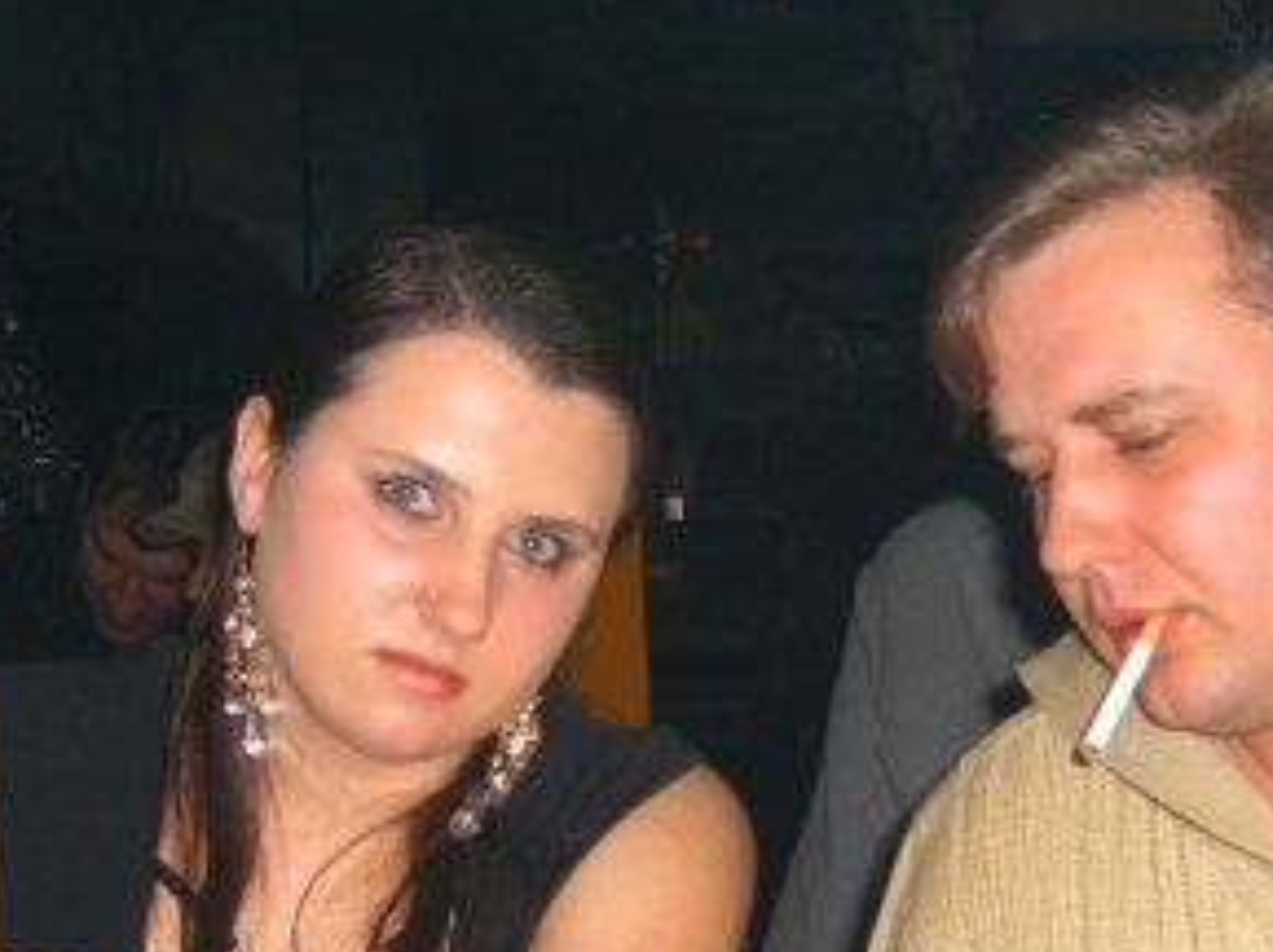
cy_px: 727
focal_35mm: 79
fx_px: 2902
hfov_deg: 24.7
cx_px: 775
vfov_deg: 18.5
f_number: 2.8
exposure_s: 1/60
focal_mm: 7.9
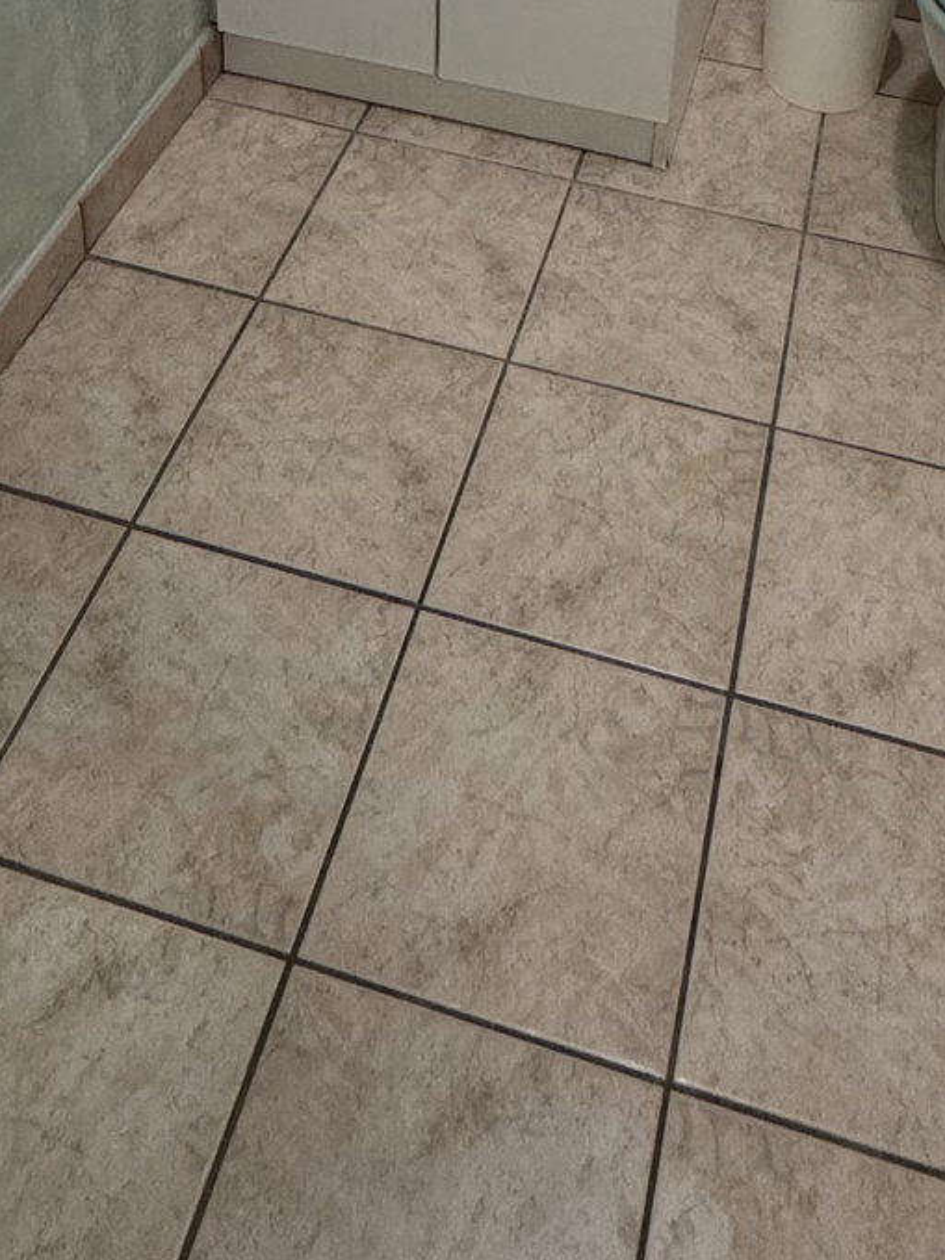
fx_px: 1602
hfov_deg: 32.7
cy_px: -352
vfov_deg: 32.8
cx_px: 577
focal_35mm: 44
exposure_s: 1/50
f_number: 2.2
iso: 320
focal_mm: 2.22
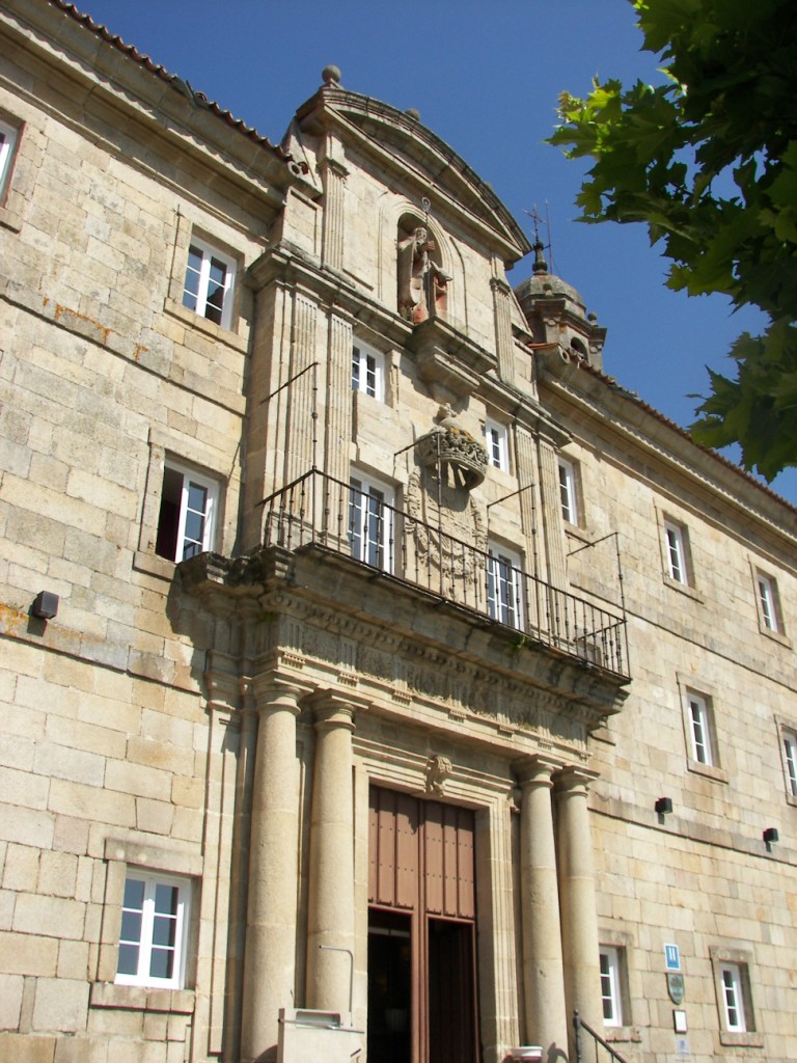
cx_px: 398
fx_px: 1105
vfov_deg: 51.4
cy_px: 532
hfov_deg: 39.7
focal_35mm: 36
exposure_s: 1/640
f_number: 4
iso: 50
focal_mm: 6
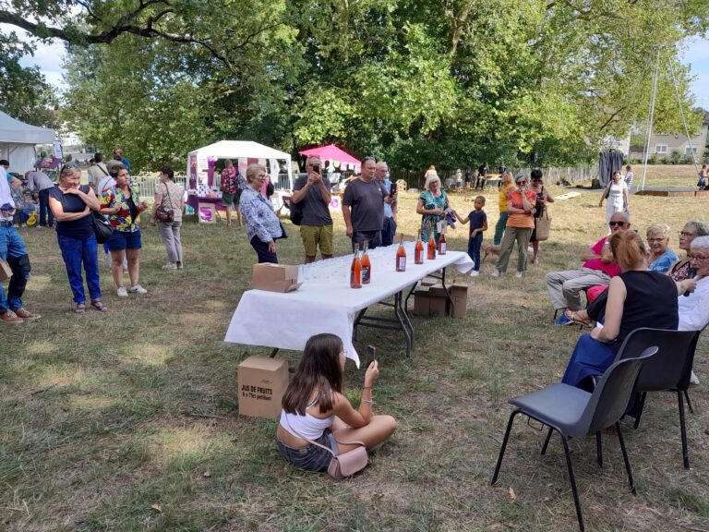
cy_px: 266
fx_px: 553
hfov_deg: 65.3
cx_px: 354
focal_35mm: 27
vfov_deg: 51.4
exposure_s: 1/109
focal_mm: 4
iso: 40
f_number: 1.8
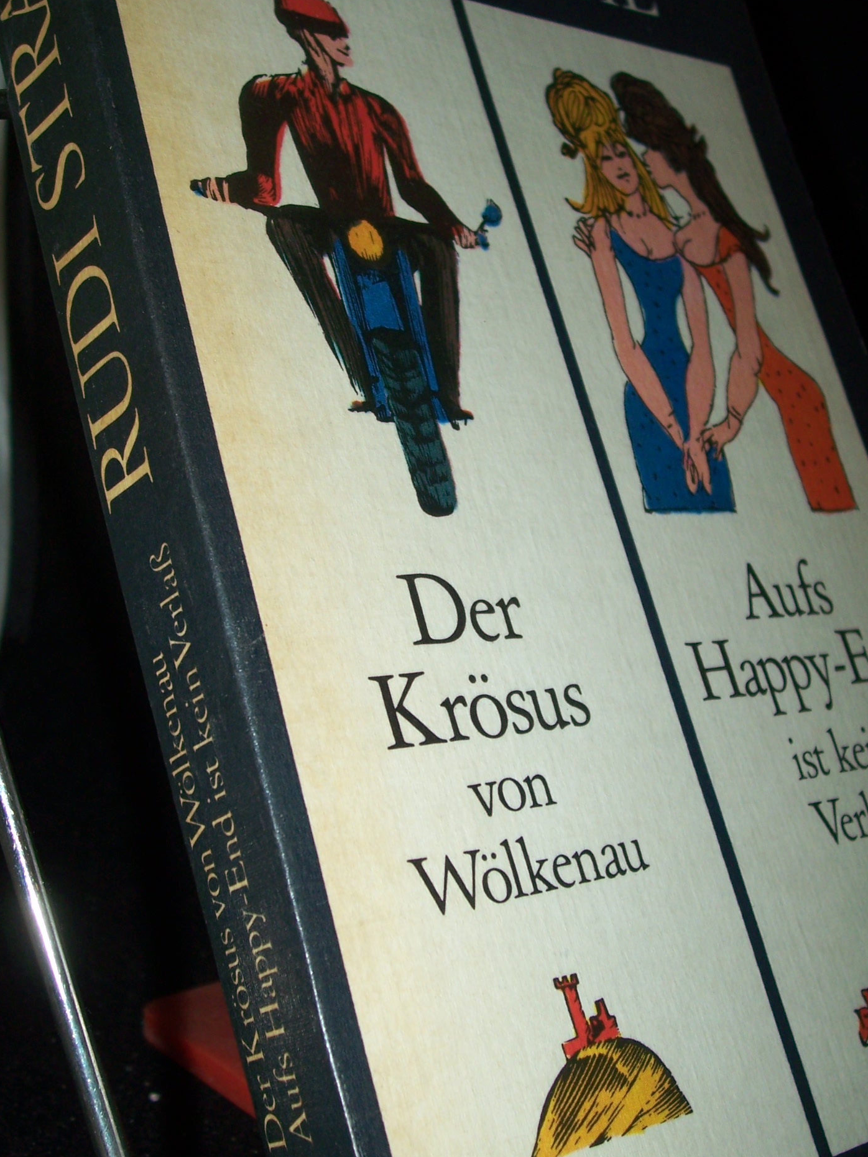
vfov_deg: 36.8
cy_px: 608
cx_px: 445
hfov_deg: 28.0
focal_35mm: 52
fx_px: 1738
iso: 80
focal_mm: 7
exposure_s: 1/60
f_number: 2.8
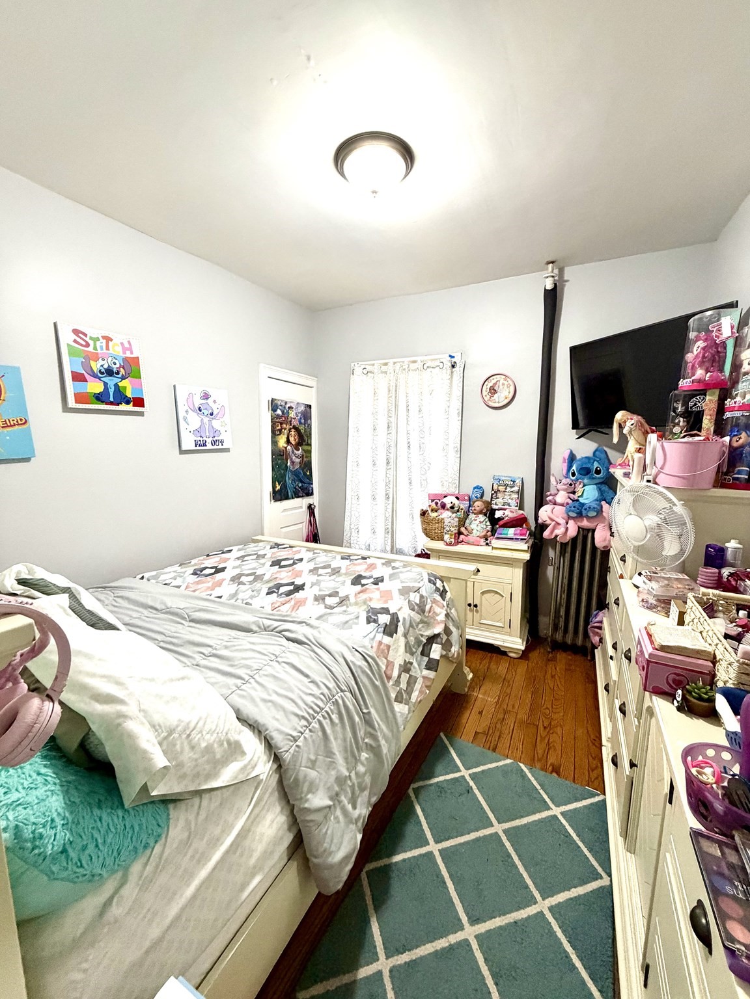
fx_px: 404
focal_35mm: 14
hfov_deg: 85.7
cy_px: 500
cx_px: 375
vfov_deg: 102.1
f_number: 2.2
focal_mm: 2.22
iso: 500
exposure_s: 1/60
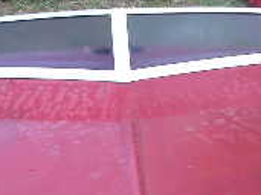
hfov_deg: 15.0
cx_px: 188
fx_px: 987
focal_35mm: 131
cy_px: 216
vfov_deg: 11.1
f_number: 3
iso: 50
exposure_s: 1/36.7
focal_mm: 5.8
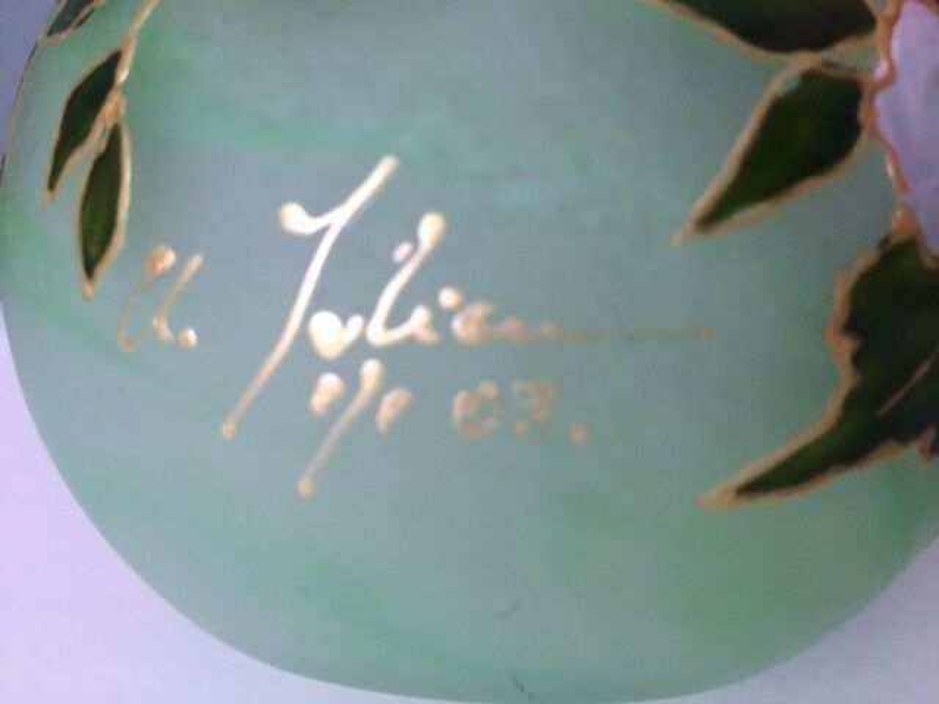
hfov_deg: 61.7
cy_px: 352
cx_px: 470
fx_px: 787
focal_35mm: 29
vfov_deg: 48.2
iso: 320
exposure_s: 1/33
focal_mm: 4.15
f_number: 2.2
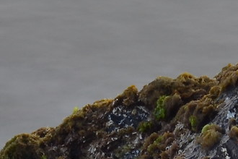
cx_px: 323
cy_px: 345
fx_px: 3603
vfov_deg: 2.5
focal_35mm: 545
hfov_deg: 3.8
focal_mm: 50
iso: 100
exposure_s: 6
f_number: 16
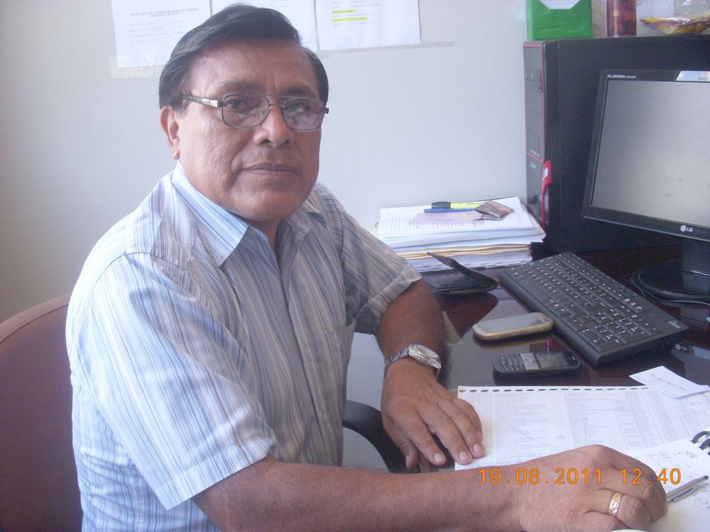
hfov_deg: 49.0
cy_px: 266
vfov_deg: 37.7
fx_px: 779
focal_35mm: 38
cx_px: 355
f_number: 3.3
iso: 200
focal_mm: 6.3
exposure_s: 1/30
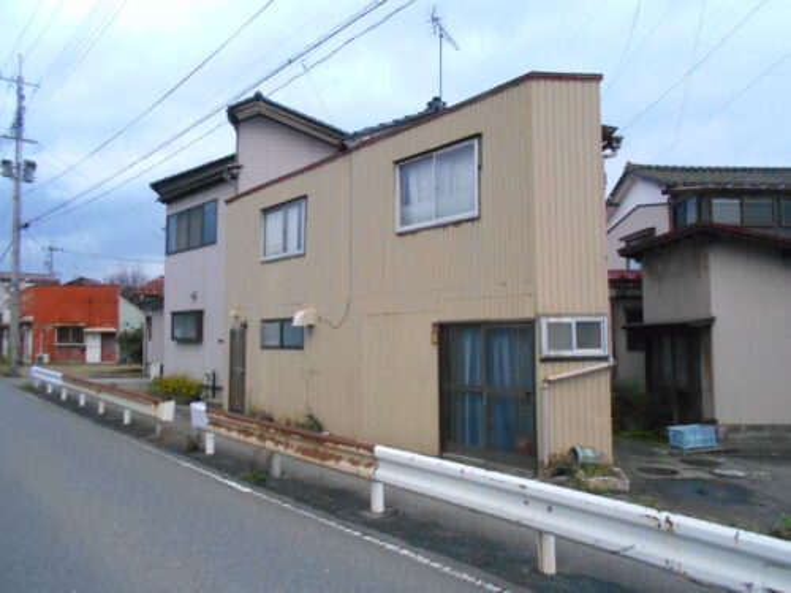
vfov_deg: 53.1
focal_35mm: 26
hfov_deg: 67.3
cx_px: 396
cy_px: 296
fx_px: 594
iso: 800
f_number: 3.2
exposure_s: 1/160
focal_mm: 4.6
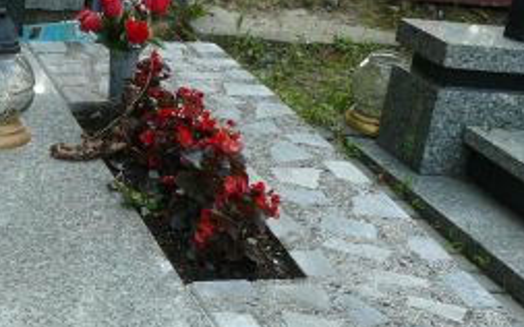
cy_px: 242
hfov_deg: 20.8
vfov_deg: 13.9
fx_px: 1342
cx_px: -85
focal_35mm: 94
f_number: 4
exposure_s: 1/100
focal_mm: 7.4
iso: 100
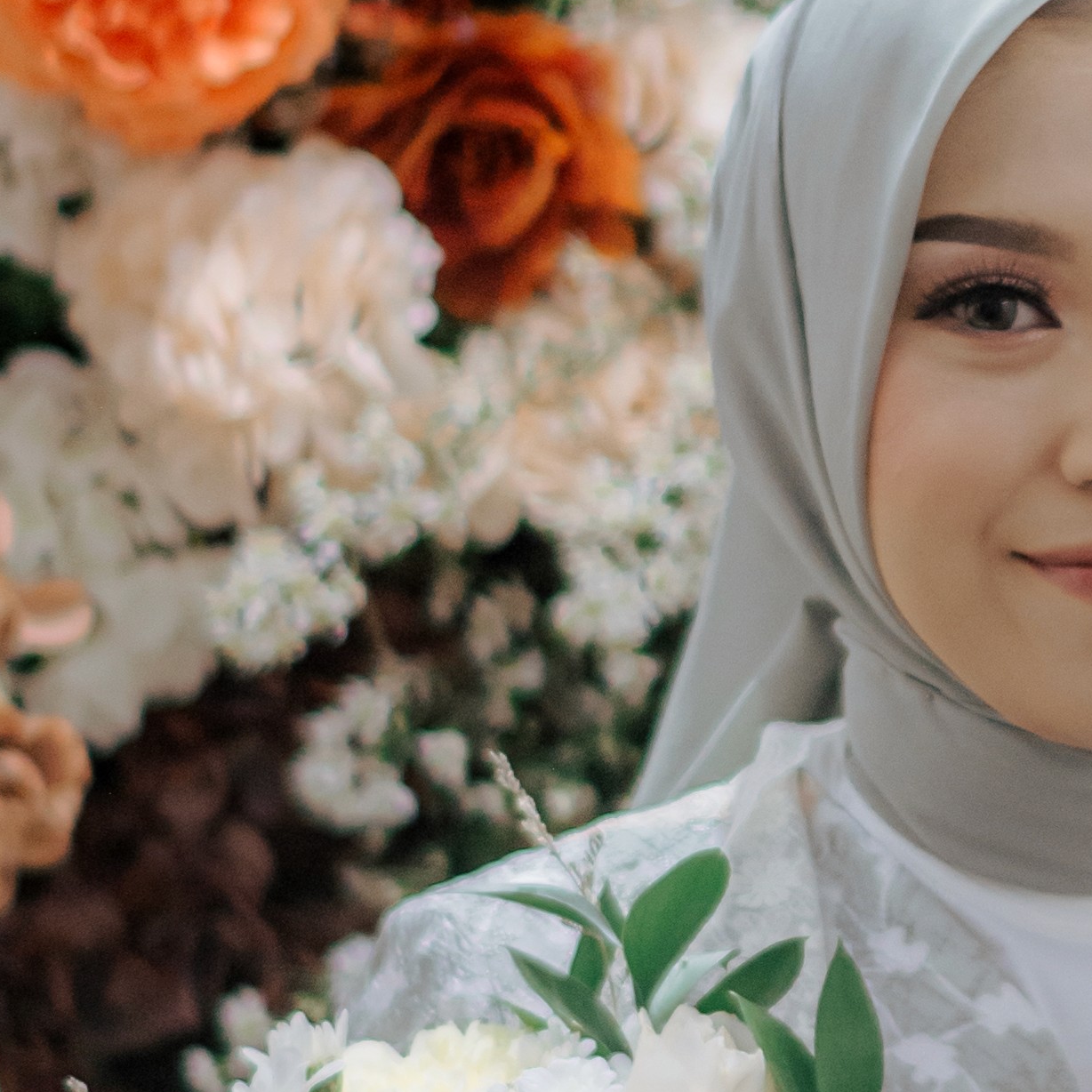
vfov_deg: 5.8
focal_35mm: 304
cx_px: 1671
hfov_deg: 5.7
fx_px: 10850
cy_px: 448
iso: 400
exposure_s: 1/100
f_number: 1.8
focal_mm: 50
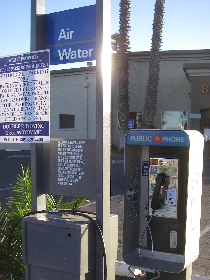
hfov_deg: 29.1
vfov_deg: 37.9
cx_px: 93
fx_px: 404
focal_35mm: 50
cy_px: 180
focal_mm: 6.3
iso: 64
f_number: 3.3
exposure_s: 1/200
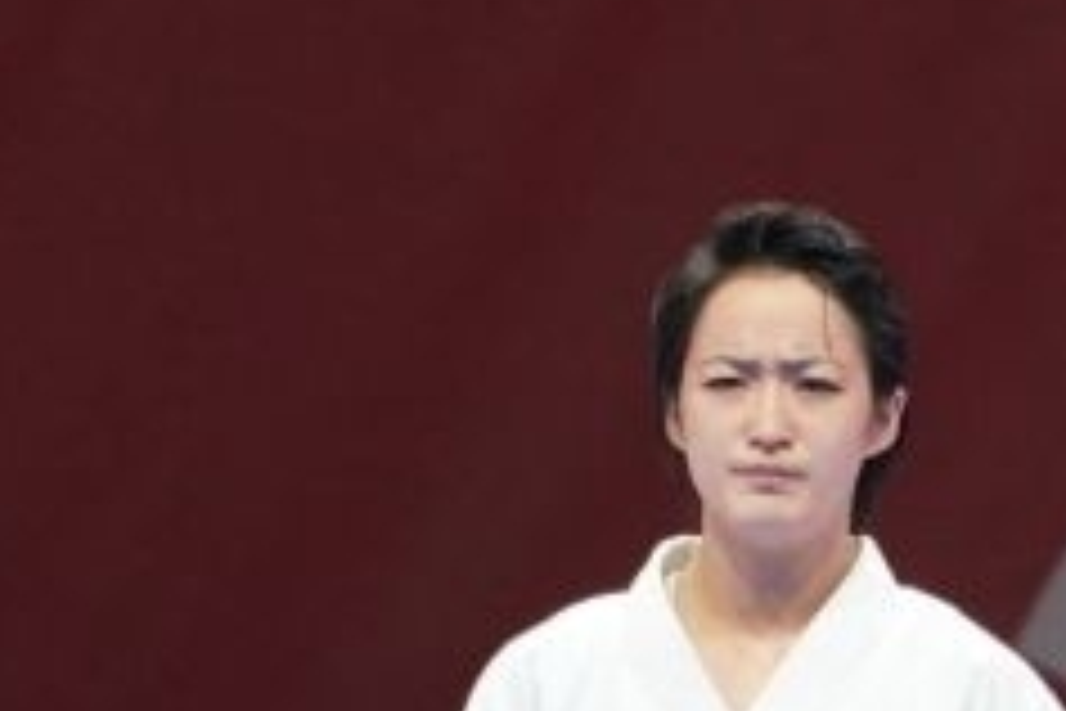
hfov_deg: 2.8
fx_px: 21999
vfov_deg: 1.9
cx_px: 828
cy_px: 324
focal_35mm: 743
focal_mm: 98
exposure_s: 1/500
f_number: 4
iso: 3200
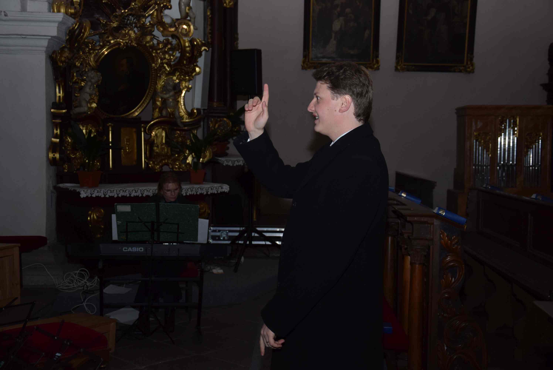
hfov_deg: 37.8
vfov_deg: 25.8
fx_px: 807
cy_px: 185
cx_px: 276
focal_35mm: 52
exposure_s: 1/125
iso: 400
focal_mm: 35
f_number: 4.5
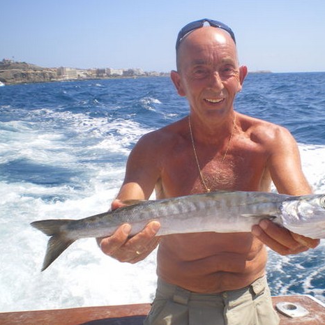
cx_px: 218
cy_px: 164
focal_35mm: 43
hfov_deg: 38.7
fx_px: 457
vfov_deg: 39.2
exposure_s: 1/320
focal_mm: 6.3
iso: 50
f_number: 4.6
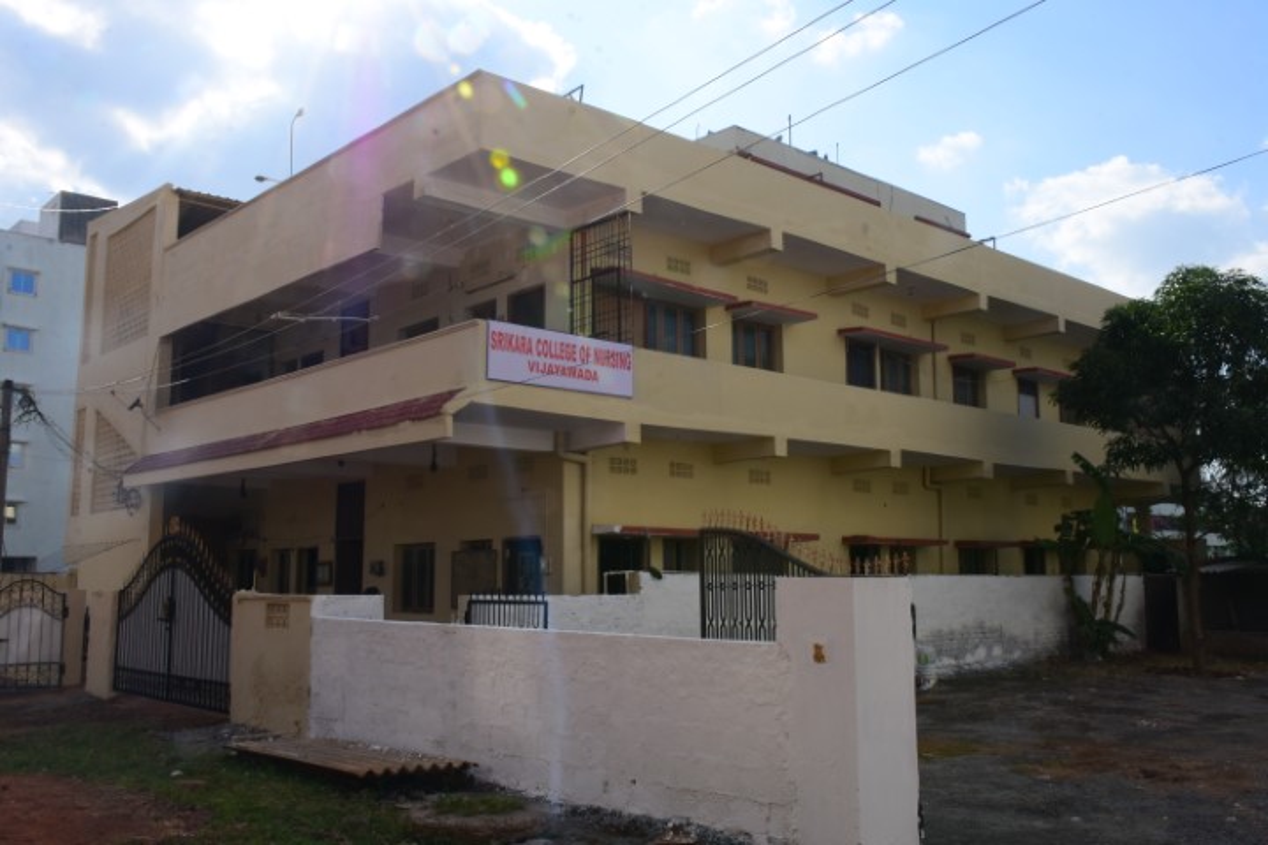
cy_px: 422
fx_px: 1162
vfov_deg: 40.0
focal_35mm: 33
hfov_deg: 57.2
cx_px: 634
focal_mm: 22
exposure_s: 1/125
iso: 200
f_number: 18
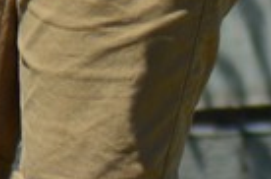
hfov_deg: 1.0
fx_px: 16338
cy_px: -457
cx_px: -67
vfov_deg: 0.6
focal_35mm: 2178
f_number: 4.8
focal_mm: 195
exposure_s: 1/2000
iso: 200
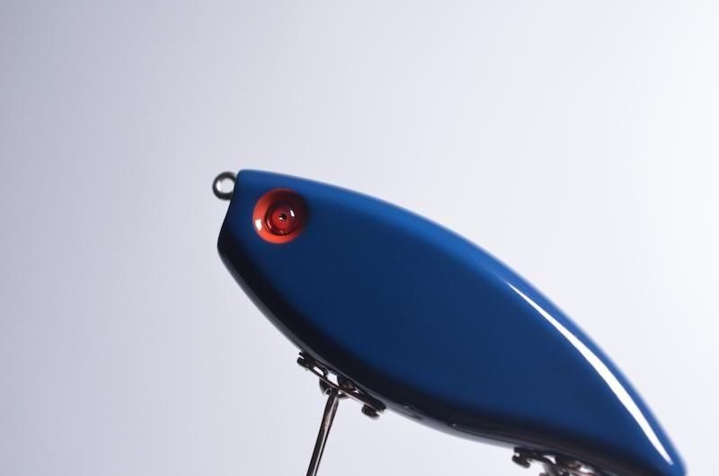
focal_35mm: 60
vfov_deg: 22.5
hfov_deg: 33.5
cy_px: 238
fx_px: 1196
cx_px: 360
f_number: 5.6
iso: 800
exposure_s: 1/125
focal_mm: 40
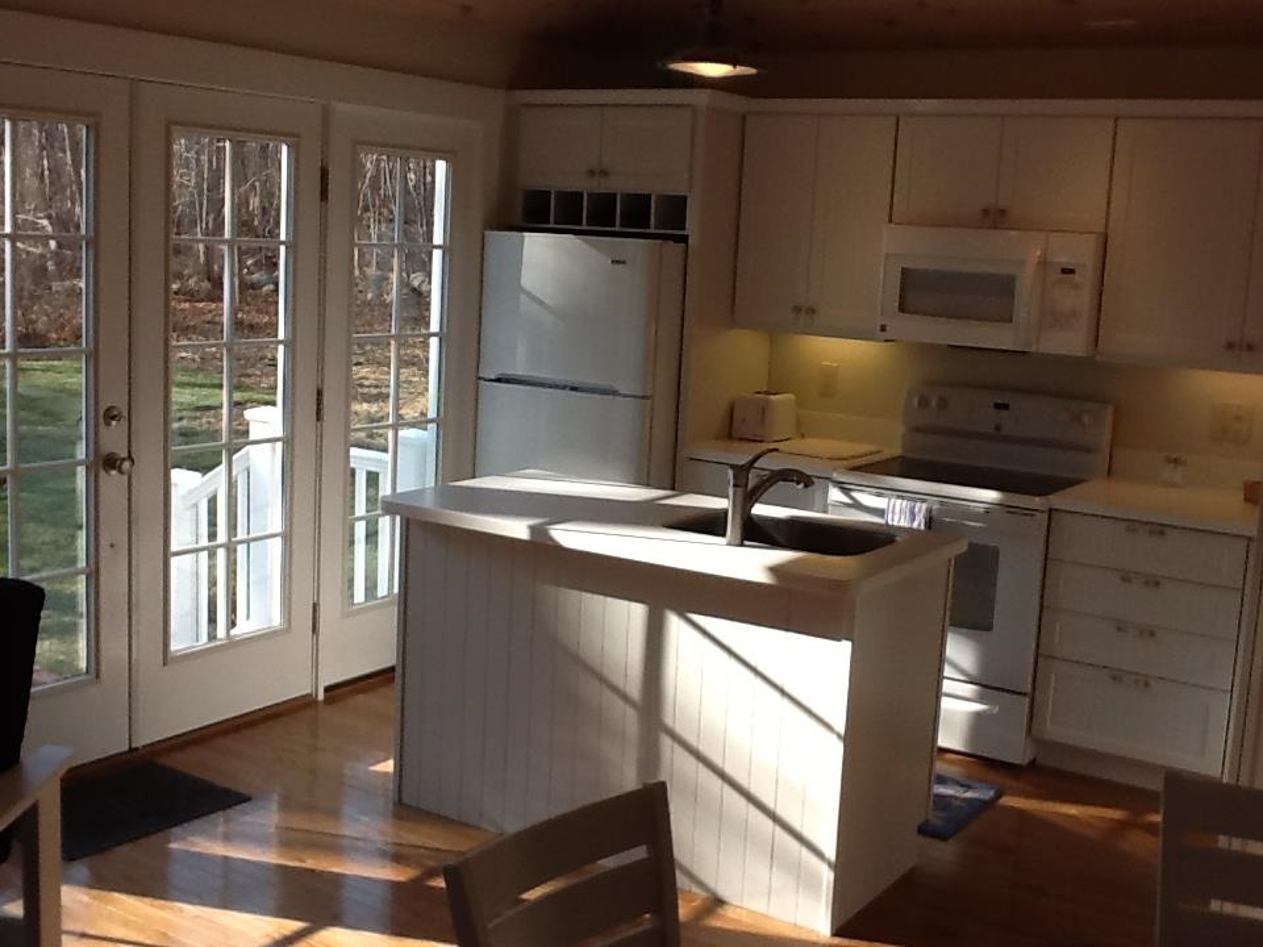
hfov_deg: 56.8
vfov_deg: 44.2
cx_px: 632
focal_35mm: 32
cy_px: 474
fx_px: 1168
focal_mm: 2.03
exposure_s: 1/207
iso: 64
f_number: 2.4
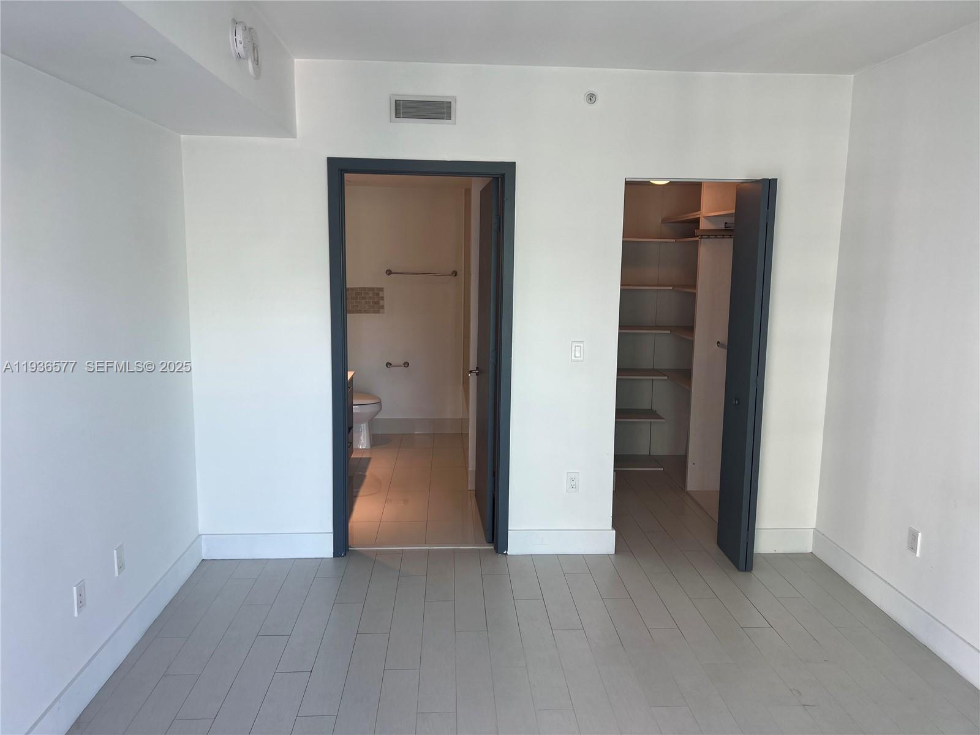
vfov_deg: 53.1
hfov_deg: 67.3
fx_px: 736
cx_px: 490
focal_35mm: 26
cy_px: 368
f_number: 1.5
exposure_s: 1/168
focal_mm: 5.7
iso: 40
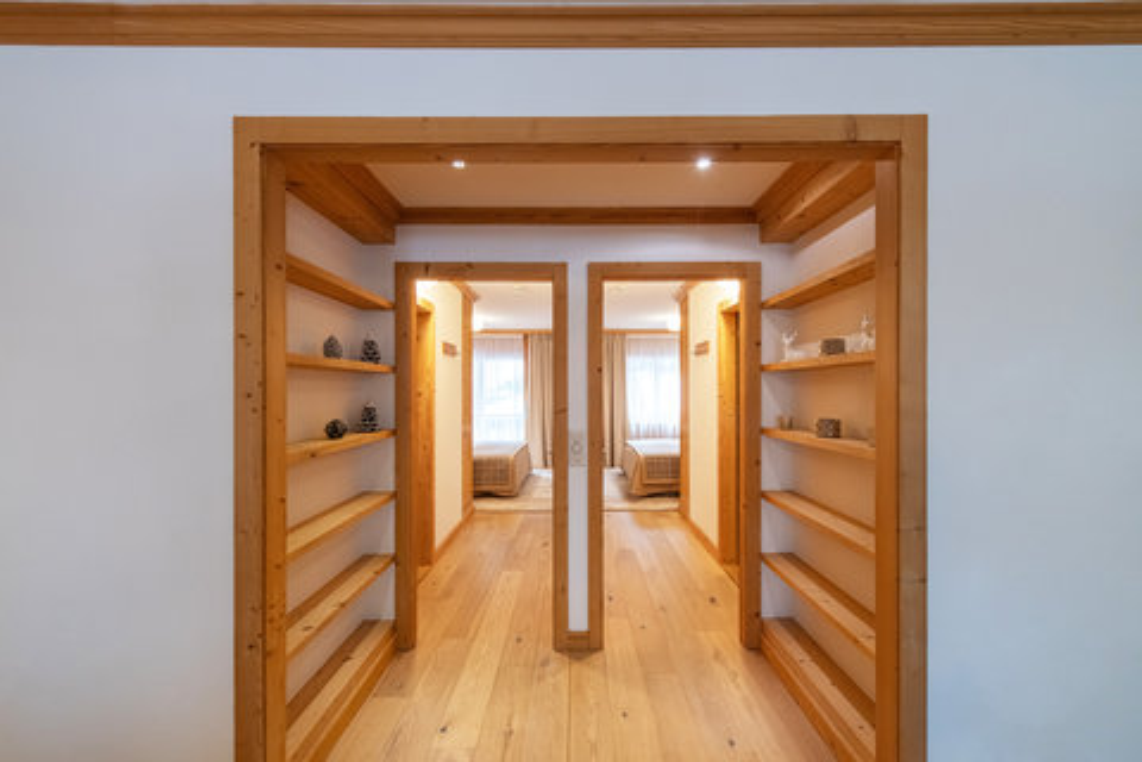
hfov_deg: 100.4
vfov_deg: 77.3
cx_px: 571
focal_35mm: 15
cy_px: 381
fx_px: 476
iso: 1250
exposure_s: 1/80
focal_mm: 15
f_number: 5
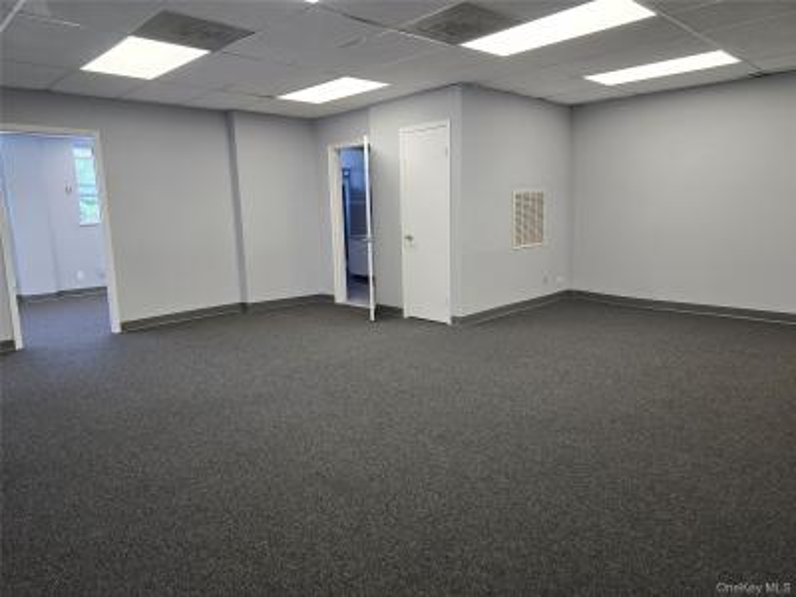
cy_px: 298
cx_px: 398
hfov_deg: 73.9
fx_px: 529
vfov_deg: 58.9
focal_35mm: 23
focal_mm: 6.3
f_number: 1.7
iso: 100
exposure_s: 1/120
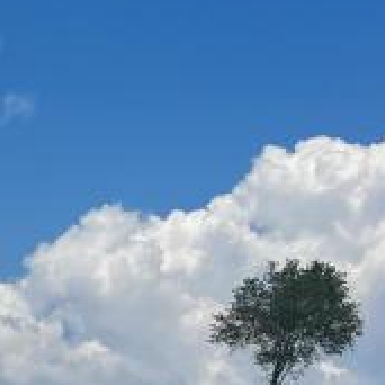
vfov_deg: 13.0
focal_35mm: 129
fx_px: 1623
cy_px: 531
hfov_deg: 11.8
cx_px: -435
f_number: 1.5
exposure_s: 1/7463
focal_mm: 5.7
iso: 50
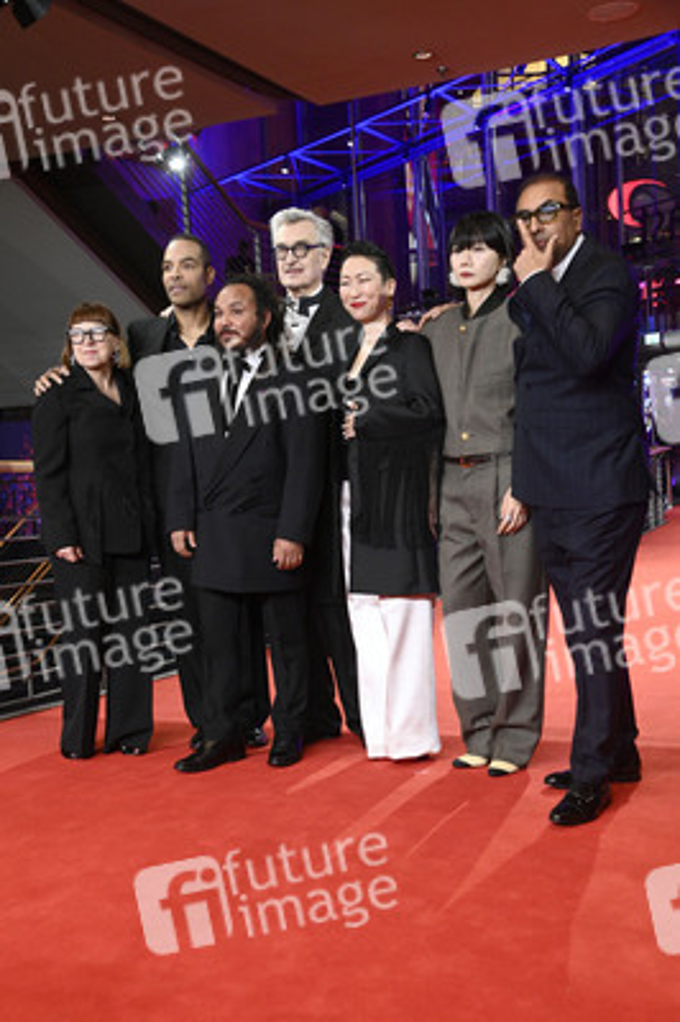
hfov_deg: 30.5
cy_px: 511
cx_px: 340
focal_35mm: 44
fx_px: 1249
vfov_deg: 44.5
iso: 5000
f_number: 5.6
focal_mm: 44
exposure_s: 1/200
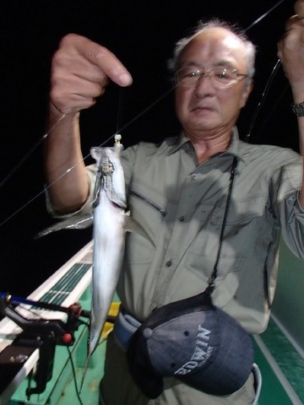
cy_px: 202
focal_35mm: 28
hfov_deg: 49.7
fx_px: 328
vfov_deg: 63.4
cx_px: 152
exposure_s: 1/30
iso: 400
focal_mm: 5
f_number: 3.9
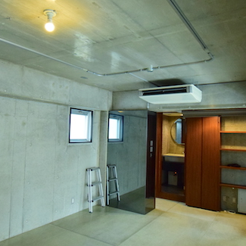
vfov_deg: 56.6
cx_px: 121
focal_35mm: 28
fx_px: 228
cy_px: 120
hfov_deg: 56.6
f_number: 3.5
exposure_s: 1/200
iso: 1800
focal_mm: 11.5
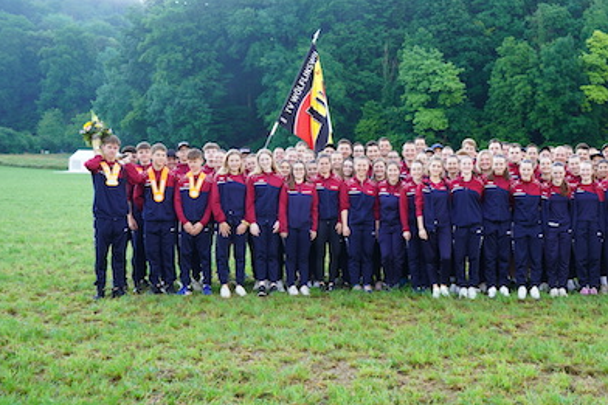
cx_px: 444
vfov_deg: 27.5
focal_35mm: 49
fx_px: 827
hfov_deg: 39.4
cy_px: 206
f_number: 5
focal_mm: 30
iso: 100
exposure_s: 1/80
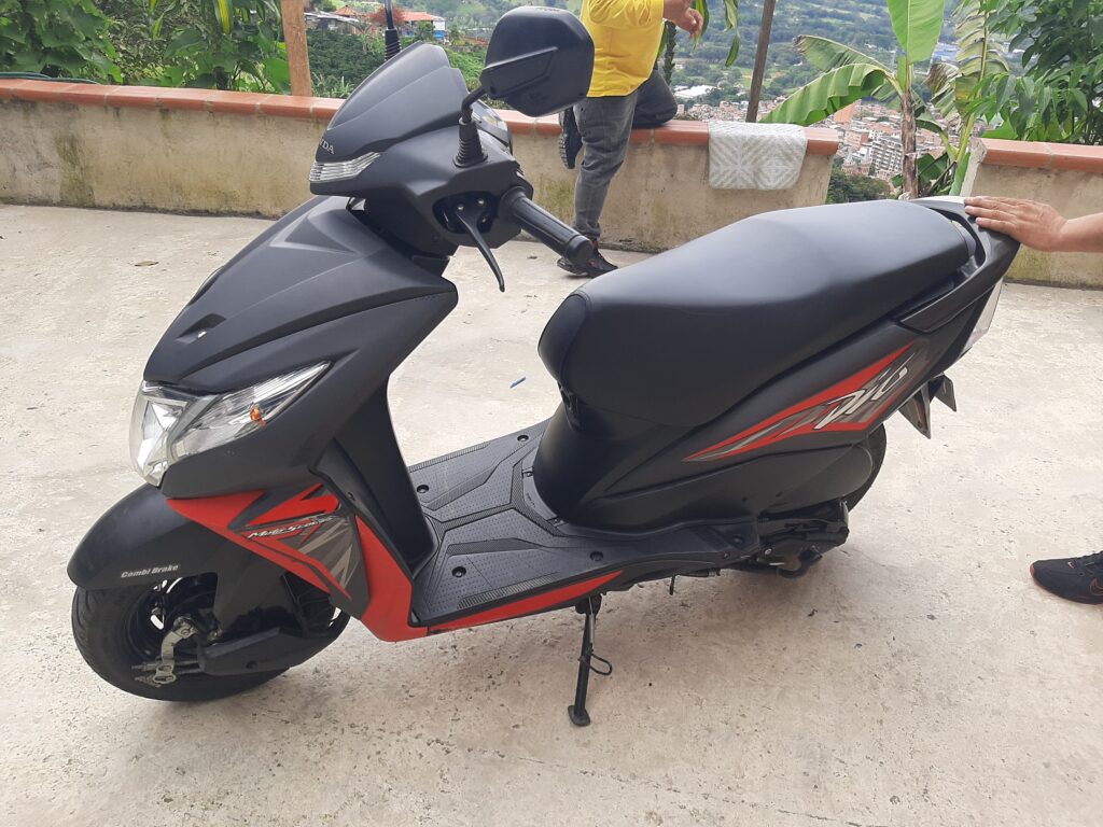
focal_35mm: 27
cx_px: 552
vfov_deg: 51.4
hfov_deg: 65.3
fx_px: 860
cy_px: 414
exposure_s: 1/644
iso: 40
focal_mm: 3.93
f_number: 1.7
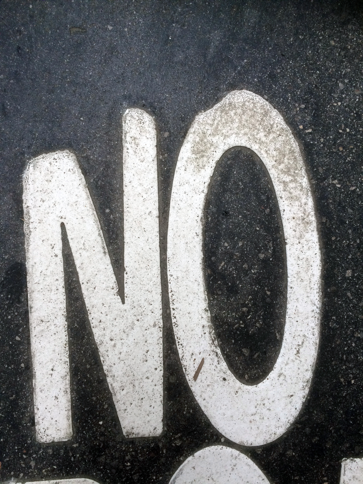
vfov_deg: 61.7
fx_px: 405
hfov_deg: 48.2
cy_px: 242
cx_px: 182
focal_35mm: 29
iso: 64
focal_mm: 4.15
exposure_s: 1/33
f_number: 2.2
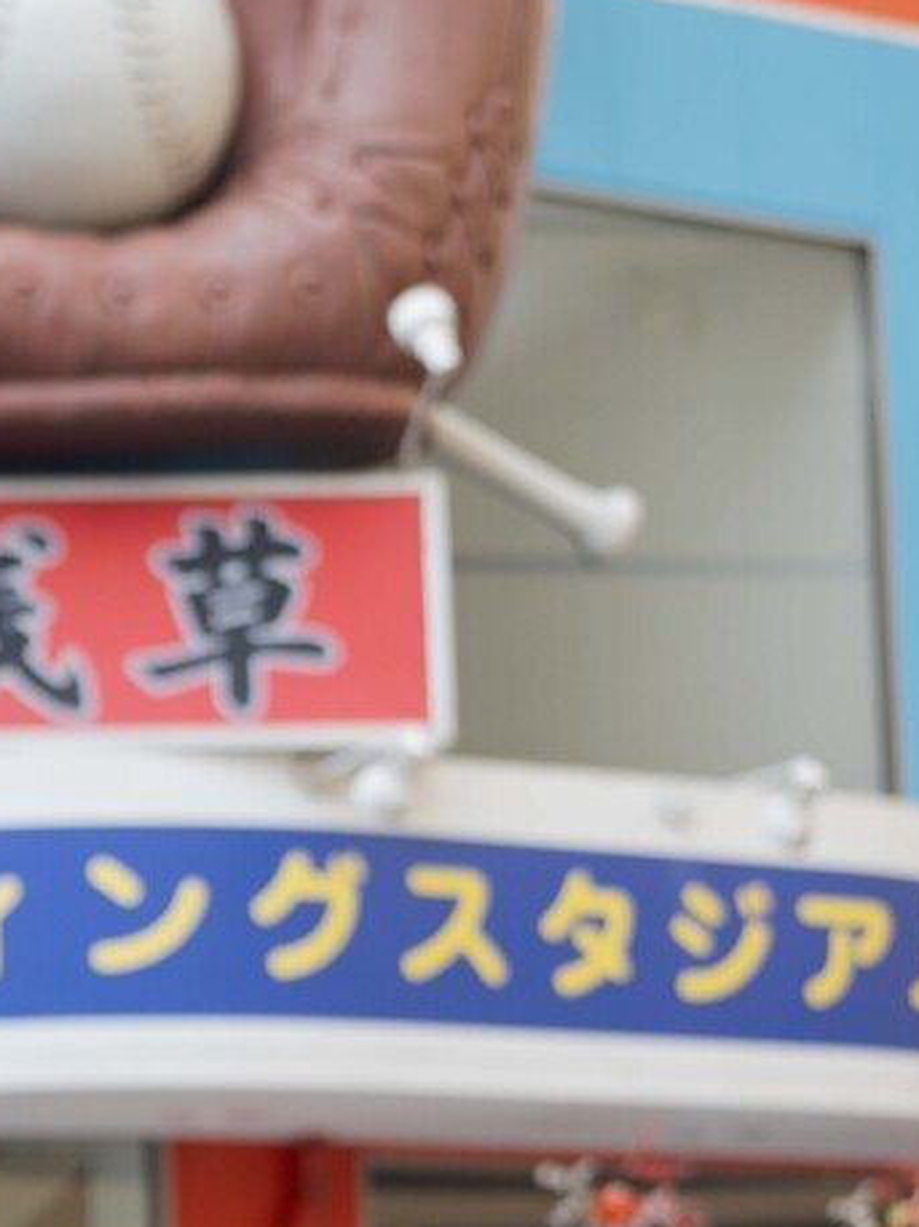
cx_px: 182
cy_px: 1278
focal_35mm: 126
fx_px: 4464
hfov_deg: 11.7
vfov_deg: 15.3
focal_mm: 50
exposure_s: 1/2000
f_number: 2
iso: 400
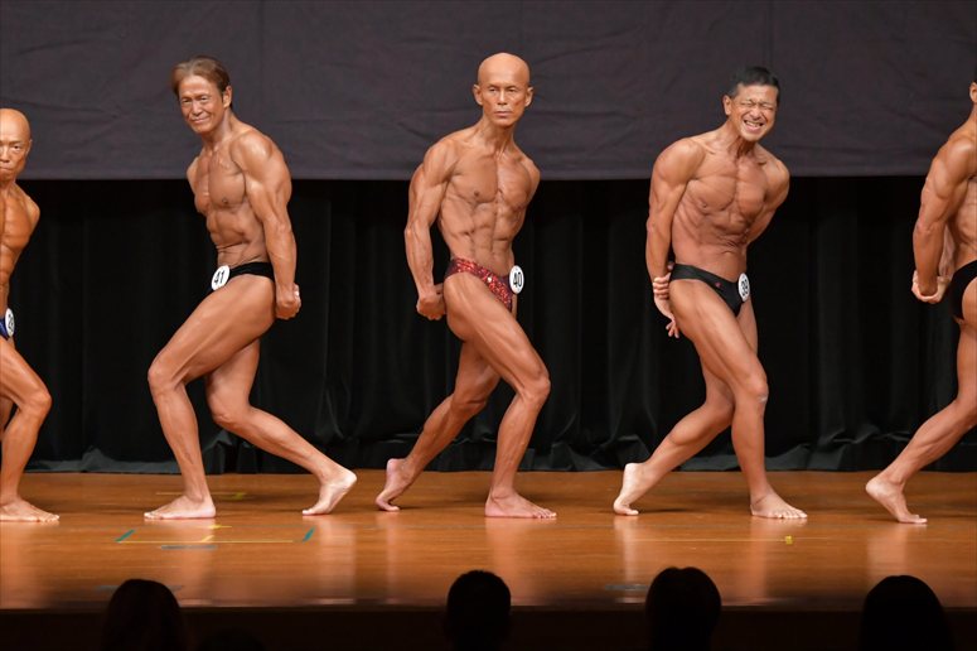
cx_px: 488
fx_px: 6917
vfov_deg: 5.4
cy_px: 326
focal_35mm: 255
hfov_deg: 8.1
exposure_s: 1/400
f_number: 5.6
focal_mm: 170
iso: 5000
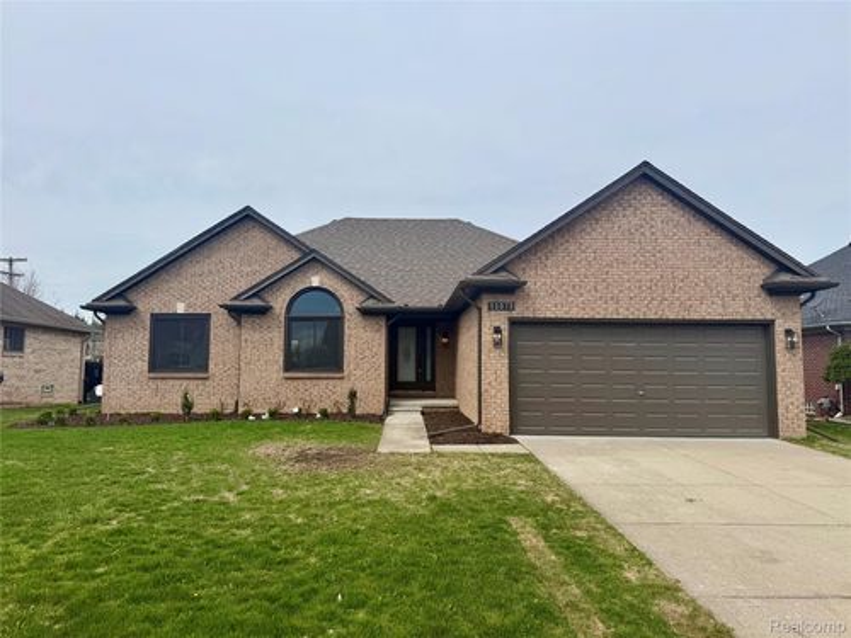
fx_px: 590
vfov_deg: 56.8
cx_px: 426
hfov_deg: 71.6
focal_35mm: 24
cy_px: 319
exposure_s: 1/6173
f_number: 1.78
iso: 80
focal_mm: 6.76
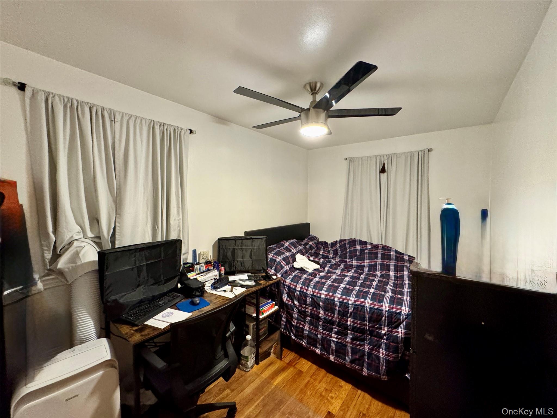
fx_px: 225
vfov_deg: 85.7
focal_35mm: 14
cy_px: 209
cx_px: 278
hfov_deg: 102.1
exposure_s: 1/60
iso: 500
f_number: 2.2
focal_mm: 2.22
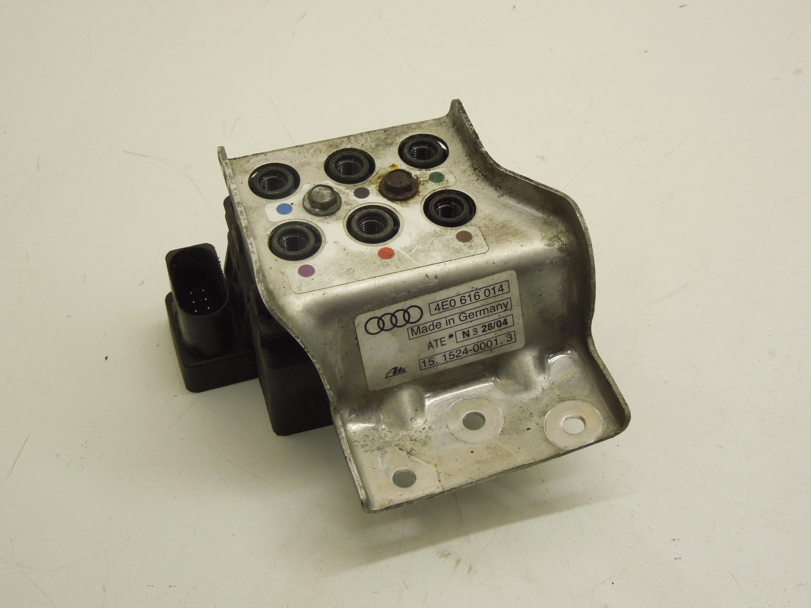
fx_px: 1265
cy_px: 304
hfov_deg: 35.5
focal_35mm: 54
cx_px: 406
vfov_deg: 27.0
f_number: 4.2
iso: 360
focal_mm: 9.8
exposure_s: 1/50
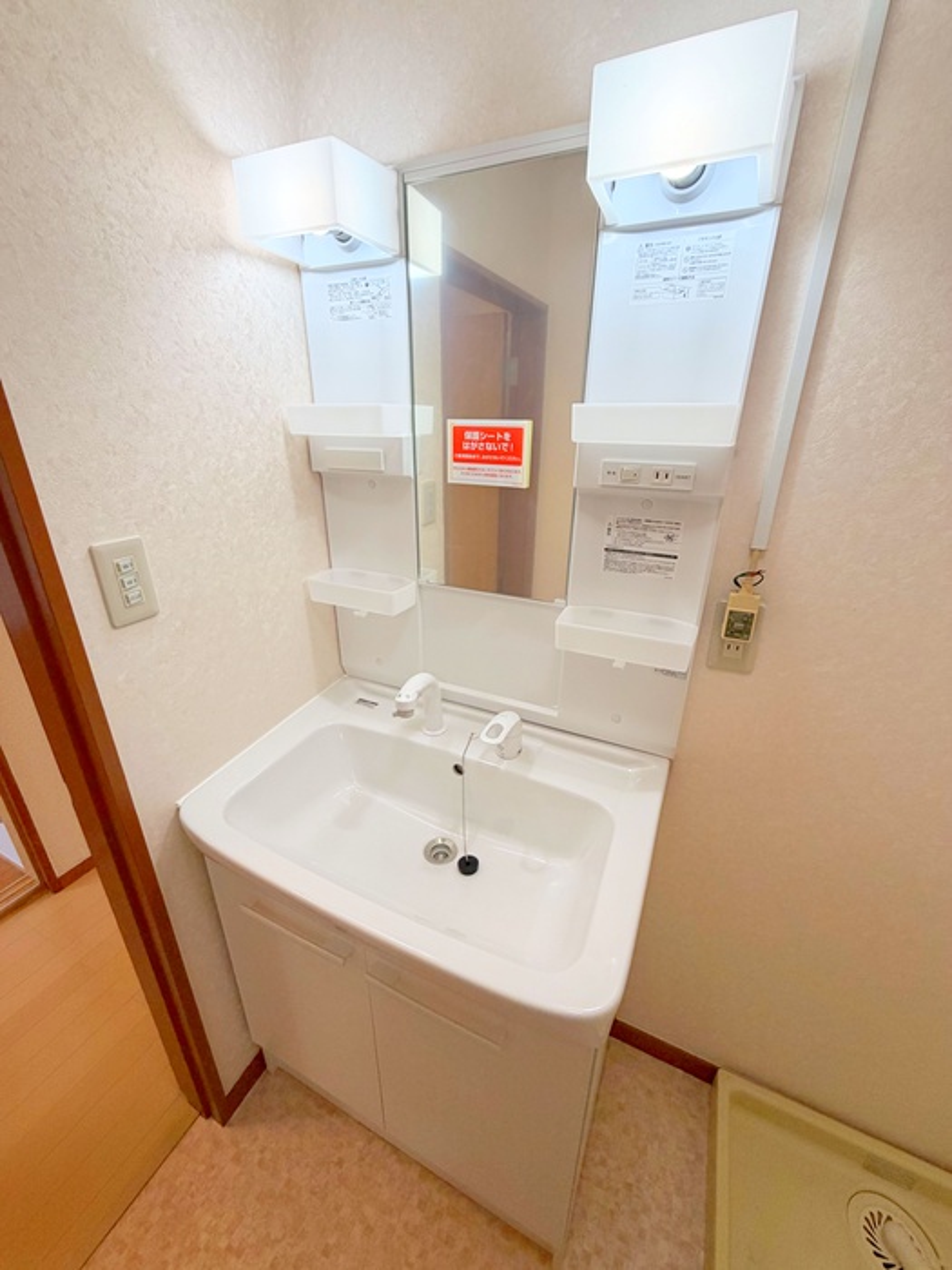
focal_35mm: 14
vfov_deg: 102.1
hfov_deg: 85.7
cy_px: 635
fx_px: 513
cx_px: 476
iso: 80
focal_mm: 2.22
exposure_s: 1/100
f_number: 2.2
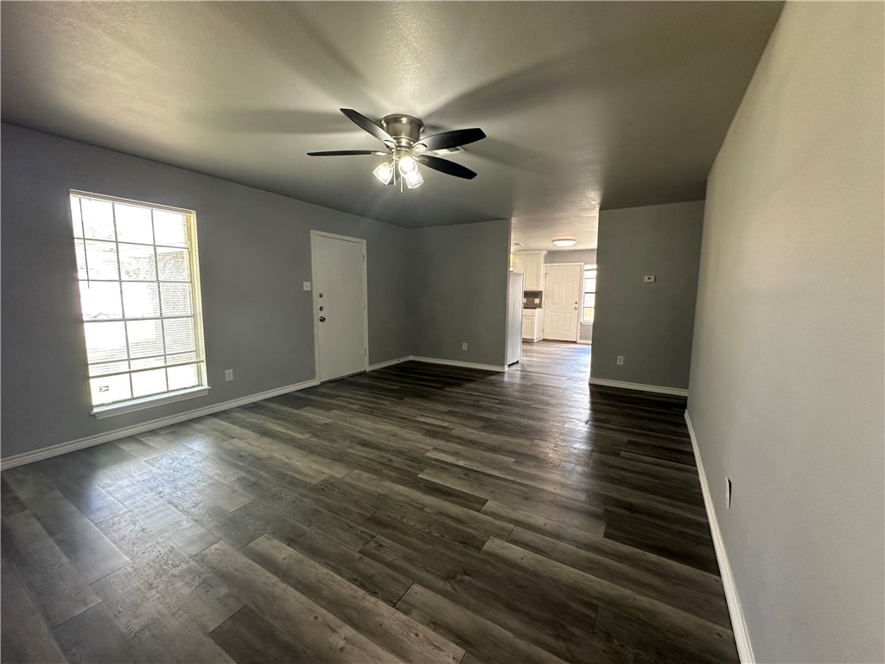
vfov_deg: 85.7
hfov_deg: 102.1
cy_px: 332
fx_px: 358
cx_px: 442
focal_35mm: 14
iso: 160
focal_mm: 2.22
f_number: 2.2
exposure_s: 1/60
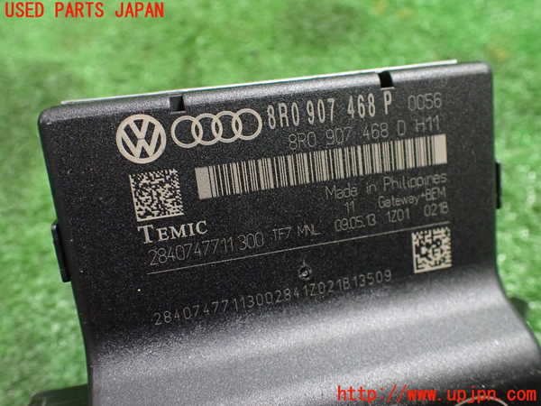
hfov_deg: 60.0
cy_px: 203
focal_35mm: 30
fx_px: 469
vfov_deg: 46.8
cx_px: 270
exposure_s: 1/50
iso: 800
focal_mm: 5.4
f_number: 2.3
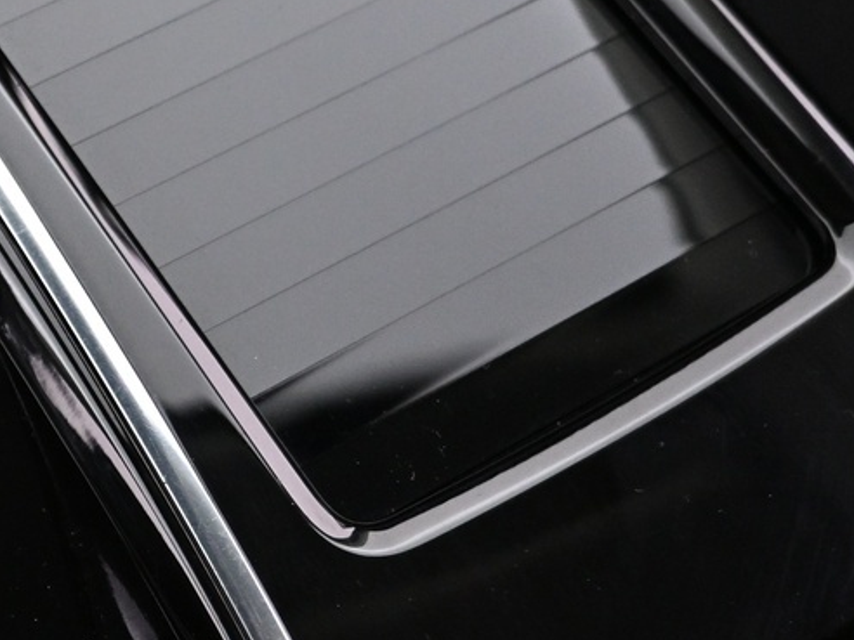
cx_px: -207
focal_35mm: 76
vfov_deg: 19.4
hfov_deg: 23.2
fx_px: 1875
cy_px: 279
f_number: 3.5
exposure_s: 1/20
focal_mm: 16
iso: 1600
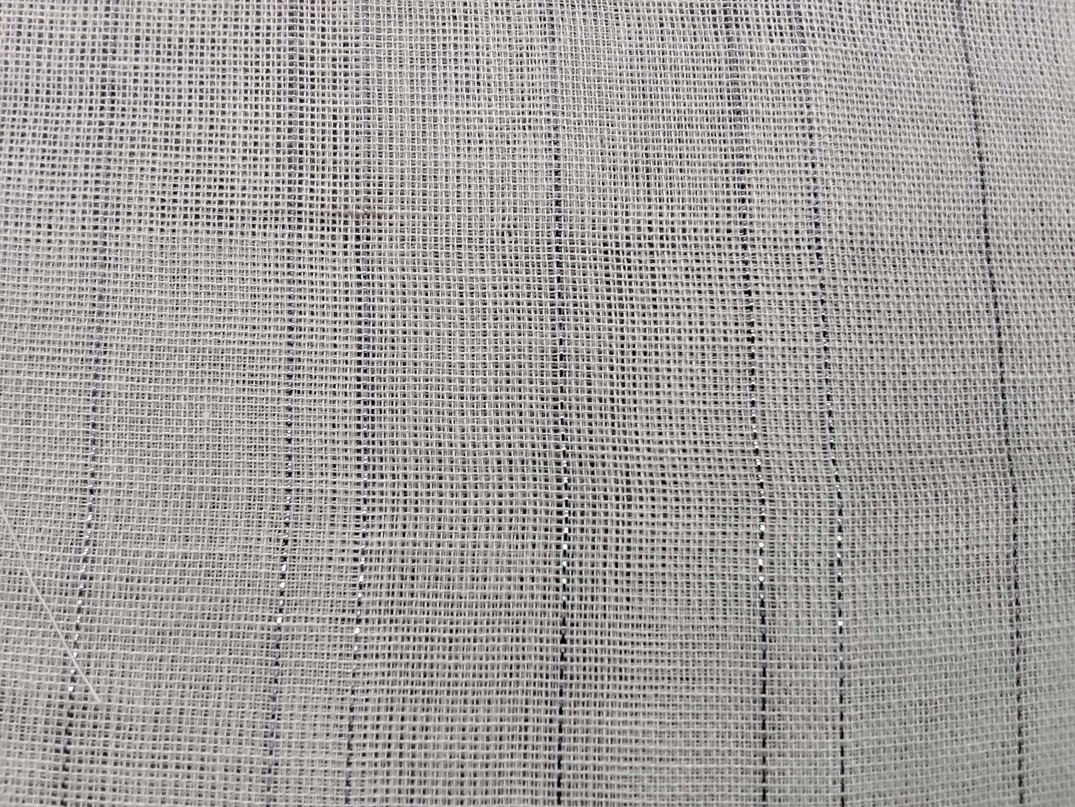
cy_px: 404
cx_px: 538
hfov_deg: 67.3
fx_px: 807
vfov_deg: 53.1
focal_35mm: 26
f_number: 2
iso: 160
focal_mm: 2.78
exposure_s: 1/50
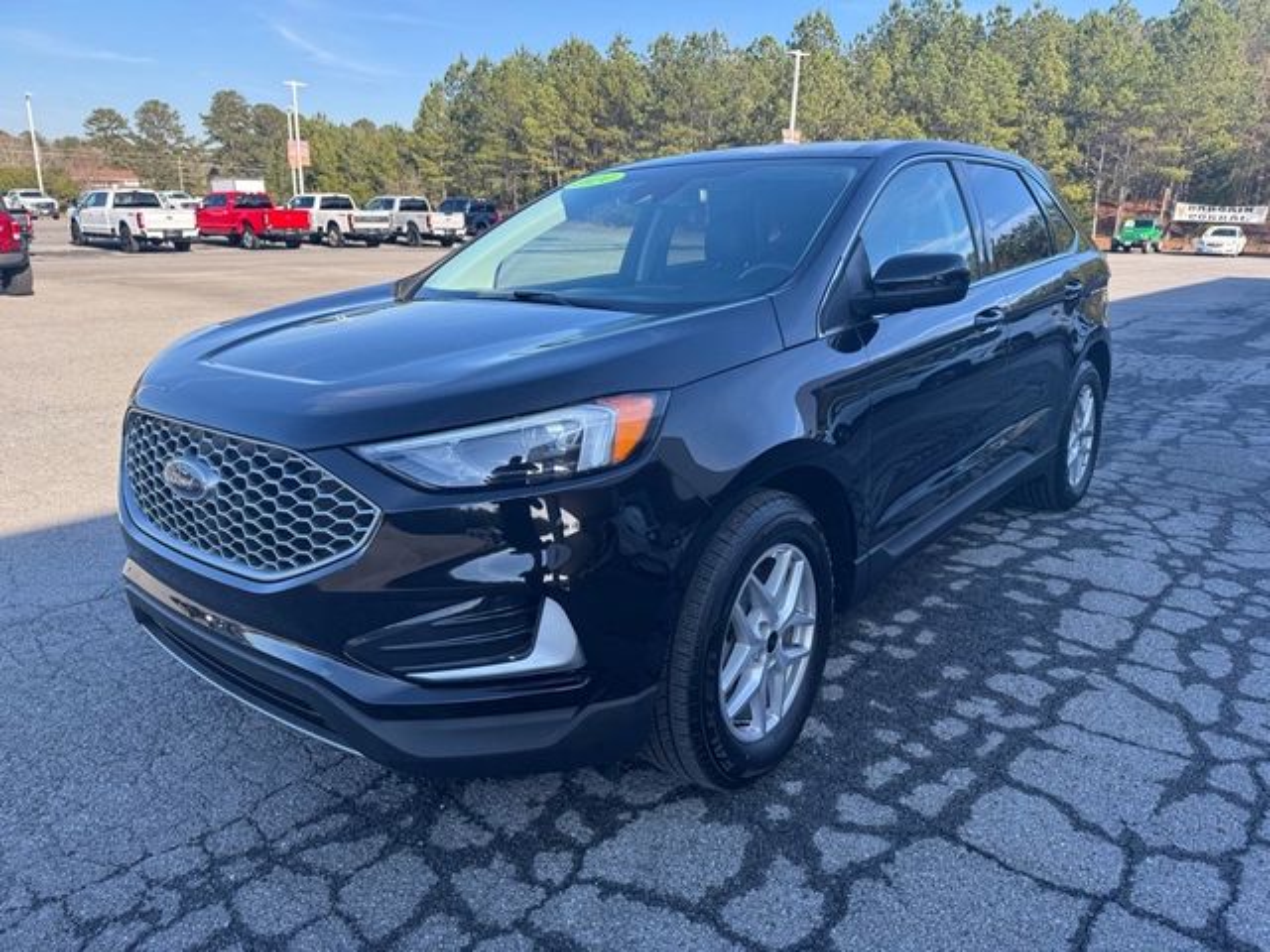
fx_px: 881
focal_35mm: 24
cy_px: 476
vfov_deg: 56.8
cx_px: 635
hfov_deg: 71.6
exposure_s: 1/773
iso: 80
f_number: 1.78
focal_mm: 6.76
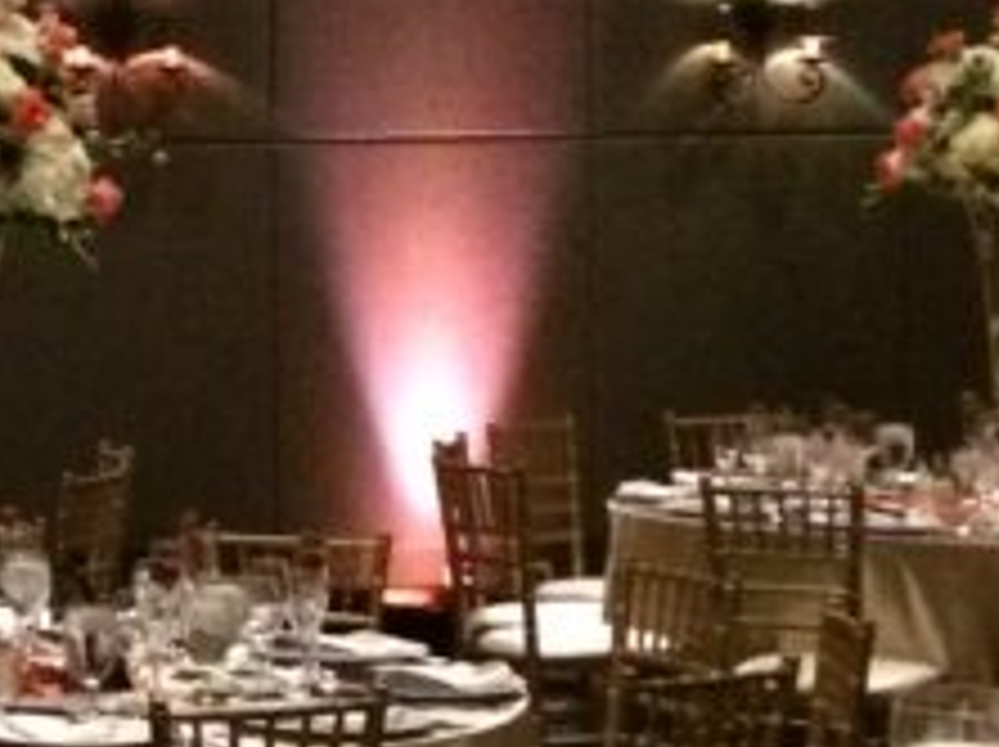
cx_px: -873
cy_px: 266
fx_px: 3863
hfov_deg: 13.1
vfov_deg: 11.0
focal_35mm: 134
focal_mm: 4.15
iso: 500
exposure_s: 1/15
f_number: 2.2
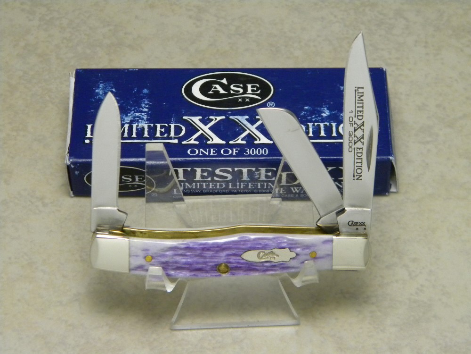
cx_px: 236
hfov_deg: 18.7
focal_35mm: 105
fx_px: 1429
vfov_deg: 14.1
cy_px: 177
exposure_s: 1/24.7
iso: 400
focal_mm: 19
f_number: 4.7
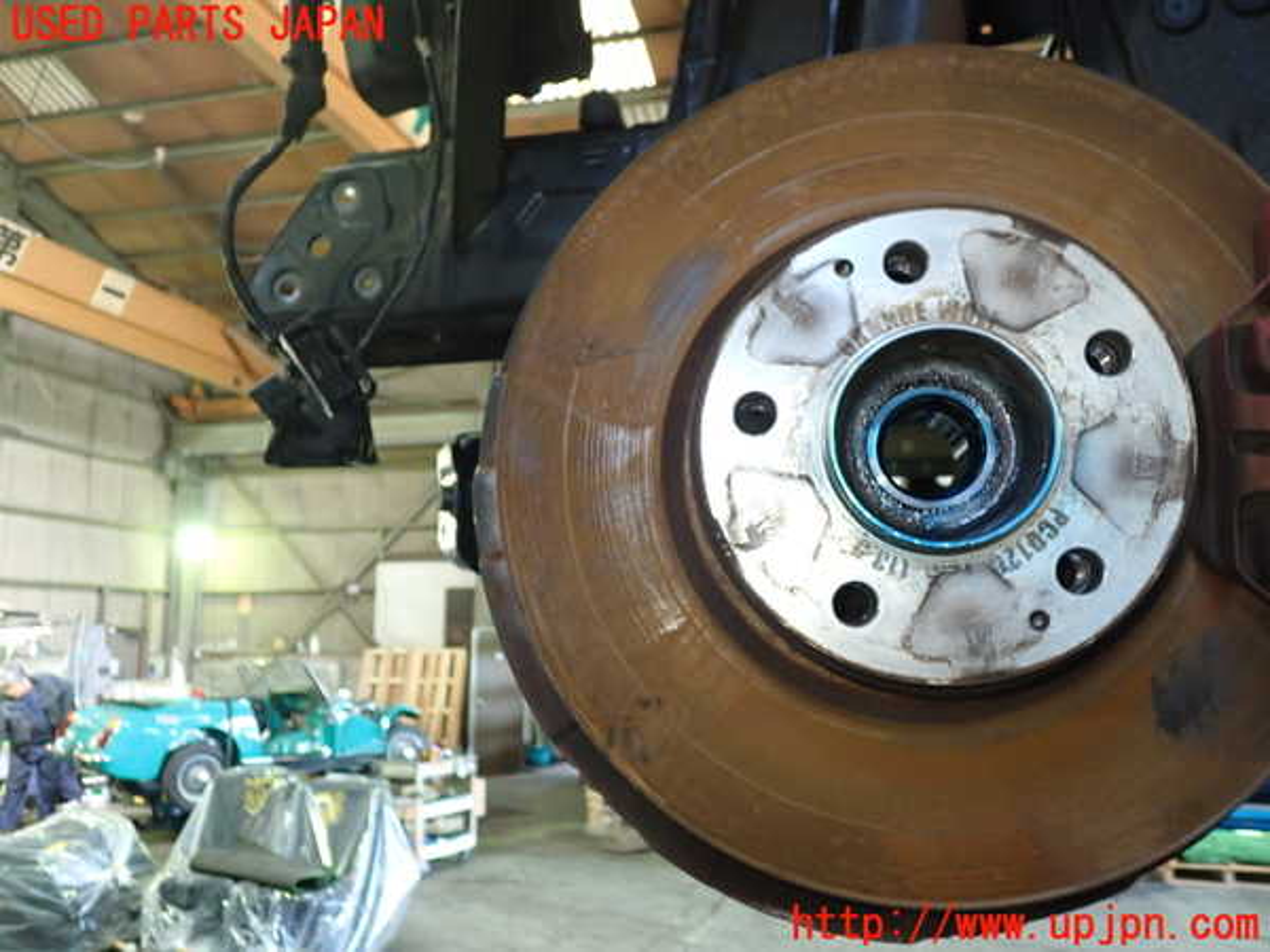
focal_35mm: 30
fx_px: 1101
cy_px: 476
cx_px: 635
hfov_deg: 60.0
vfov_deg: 46.8
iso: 400
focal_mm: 5.4
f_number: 2.3
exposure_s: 1/30
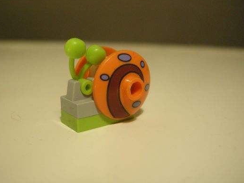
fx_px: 296
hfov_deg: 44.7
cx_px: 107
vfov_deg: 34.4
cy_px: 92
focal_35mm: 42
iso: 335
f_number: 2.7
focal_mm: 7.5
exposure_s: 1/60
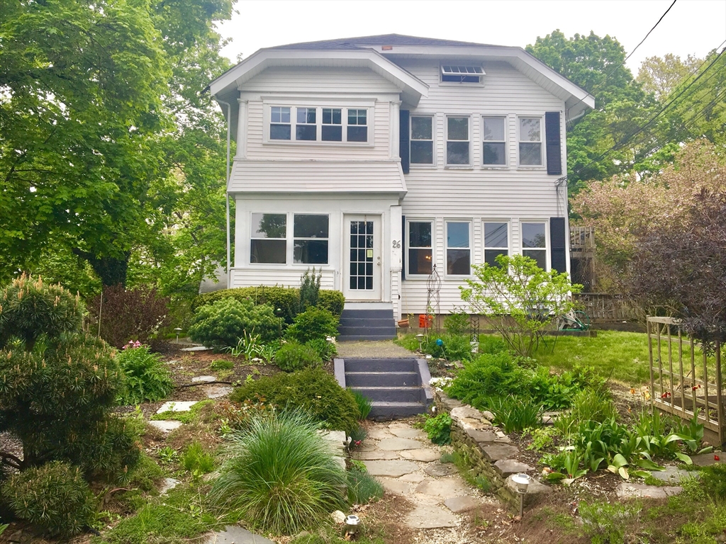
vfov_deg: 48.2
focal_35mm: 29
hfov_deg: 61.7
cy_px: 272
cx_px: 363
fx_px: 608
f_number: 2.2
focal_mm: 4.15
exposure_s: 1/182
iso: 25
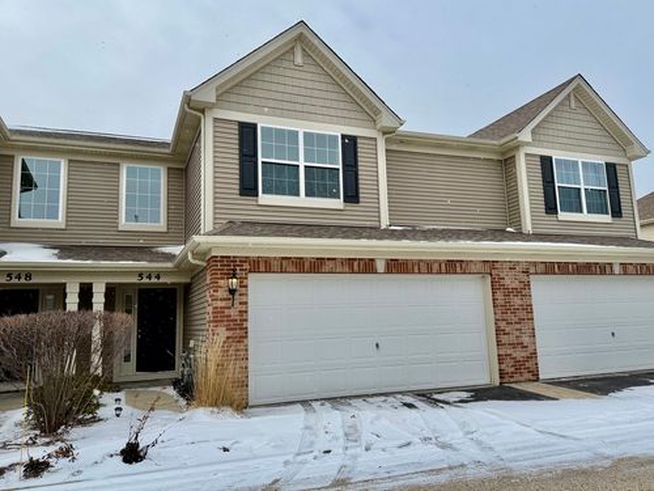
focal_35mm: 24
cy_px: 246
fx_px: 453
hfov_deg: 71.6
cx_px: 327
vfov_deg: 56.8
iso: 80
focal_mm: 6.76
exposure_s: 1/2801
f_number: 1.78
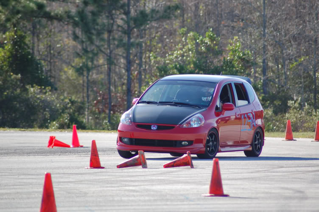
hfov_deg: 4.6
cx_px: 160
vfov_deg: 3.0
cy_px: 106
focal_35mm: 450
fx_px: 3984
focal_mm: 300
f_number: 5.6
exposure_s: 1/640
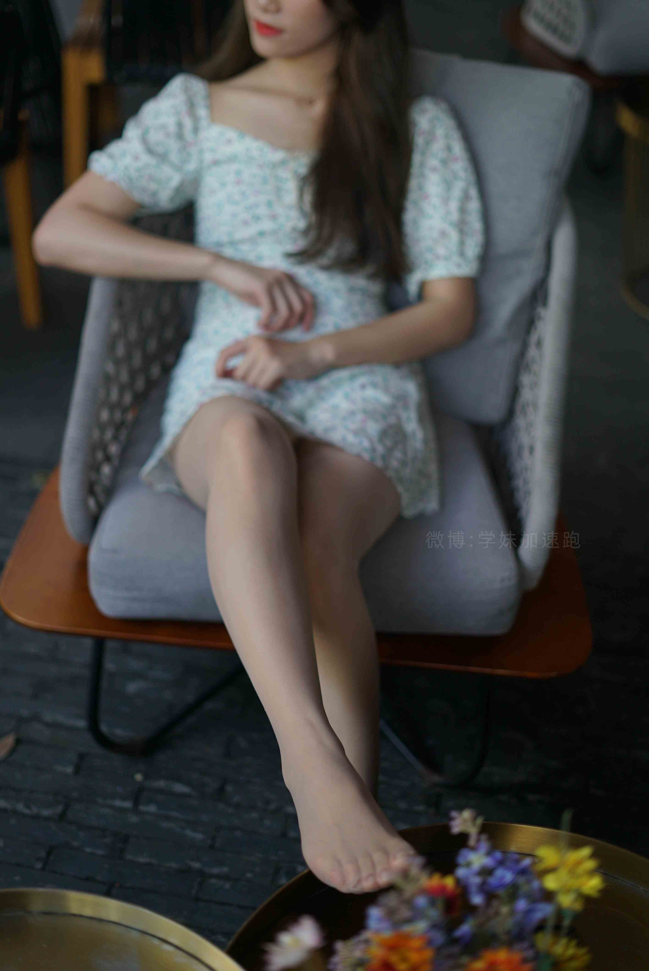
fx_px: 1350
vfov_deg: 39.6
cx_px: 324
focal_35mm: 50
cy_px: 486
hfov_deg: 27.0
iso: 200
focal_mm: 50
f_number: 1.8
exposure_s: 1/500
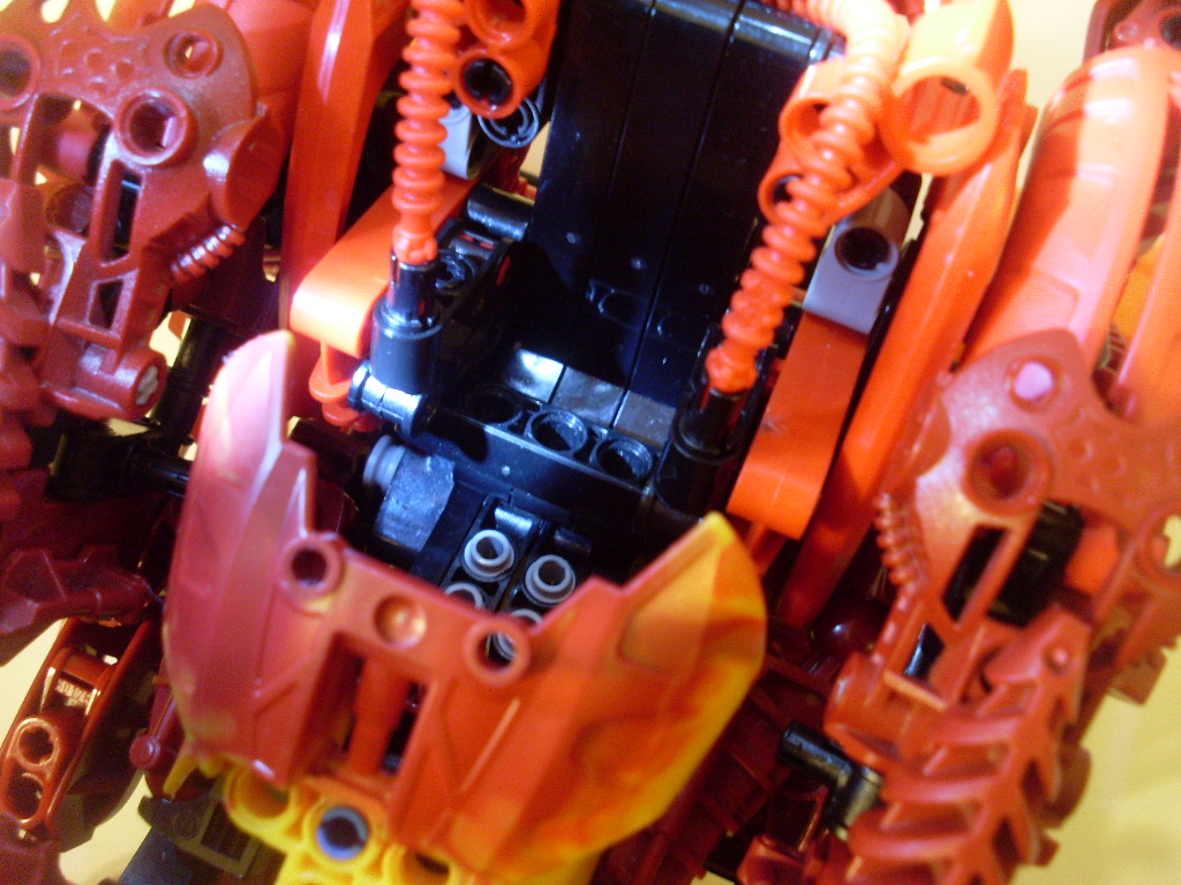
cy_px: 442
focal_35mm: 38
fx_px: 1296
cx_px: 590
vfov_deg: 37.7
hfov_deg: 49.0
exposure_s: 1/3
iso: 200
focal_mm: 6.3
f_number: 3
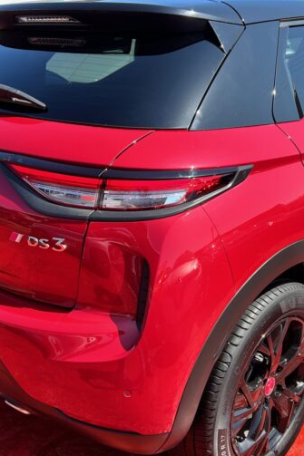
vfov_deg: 45.4
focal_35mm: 43
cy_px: 238
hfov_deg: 31.0
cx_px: 188
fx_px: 545
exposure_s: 1/1068
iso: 50
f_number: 1.5
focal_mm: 5.7
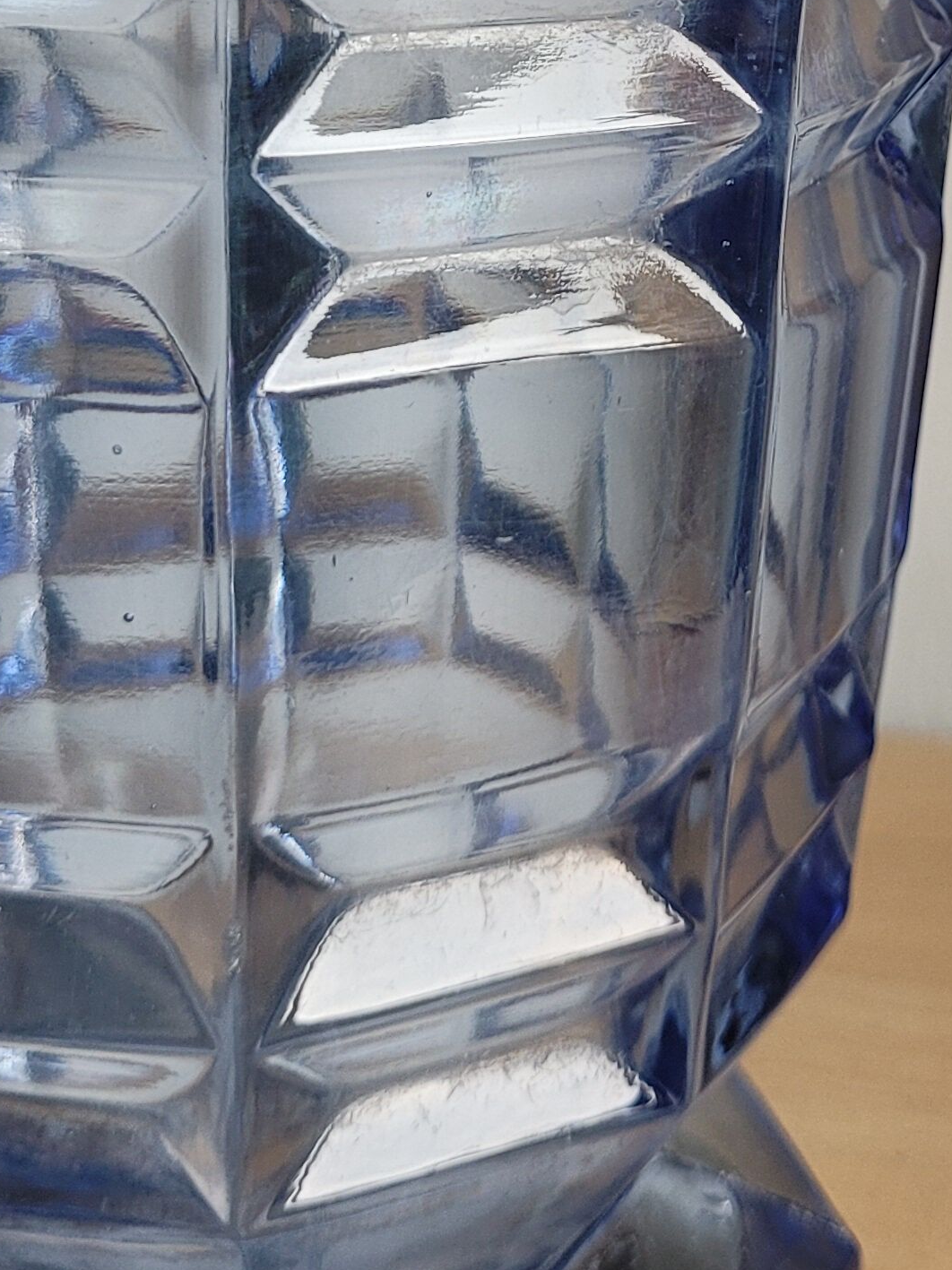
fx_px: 2715
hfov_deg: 19.5
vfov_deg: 24.9
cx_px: 885
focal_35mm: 74
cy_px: -39
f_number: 1.8
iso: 125
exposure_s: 1/100
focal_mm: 5.4
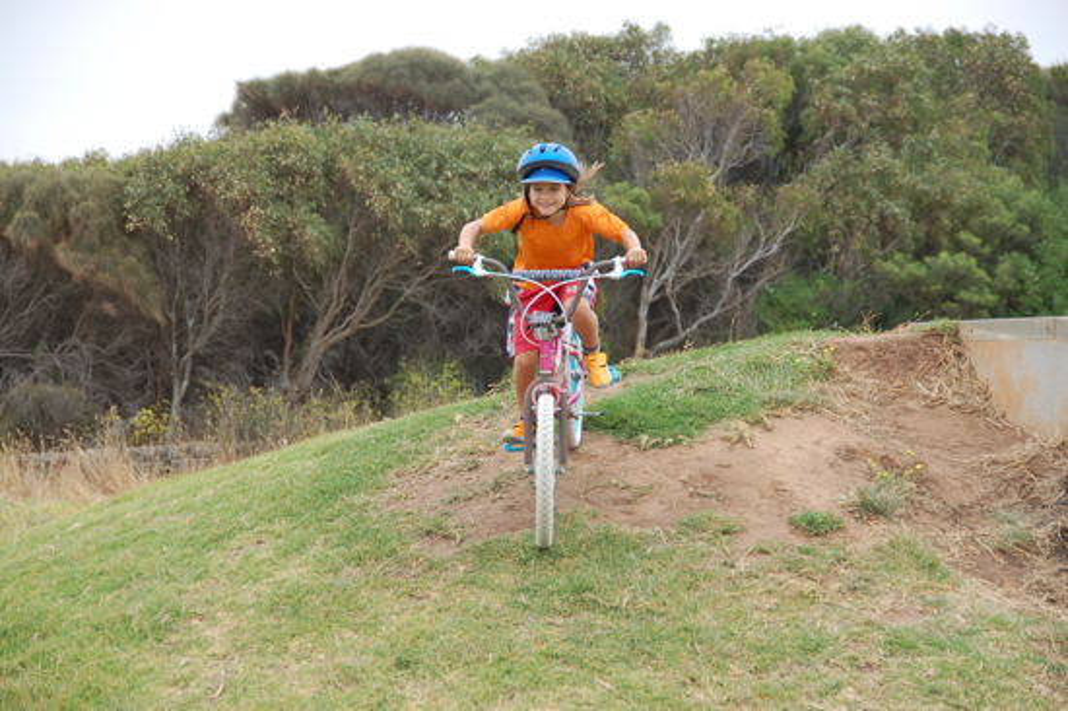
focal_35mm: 138
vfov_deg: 9.9
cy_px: 356
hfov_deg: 14.9
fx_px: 4091
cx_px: 534
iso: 200
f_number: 5.6
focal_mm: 92
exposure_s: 1/320
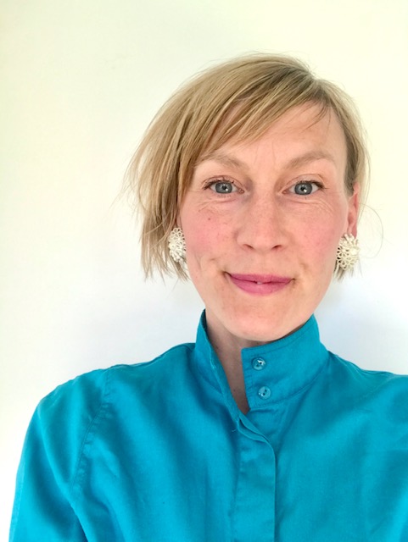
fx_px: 502
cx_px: 204
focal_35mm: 32
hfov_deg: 44.2
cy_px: 271
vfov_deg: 56.8
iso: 40
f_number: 2.2
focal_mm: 2.87
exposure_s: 1/100
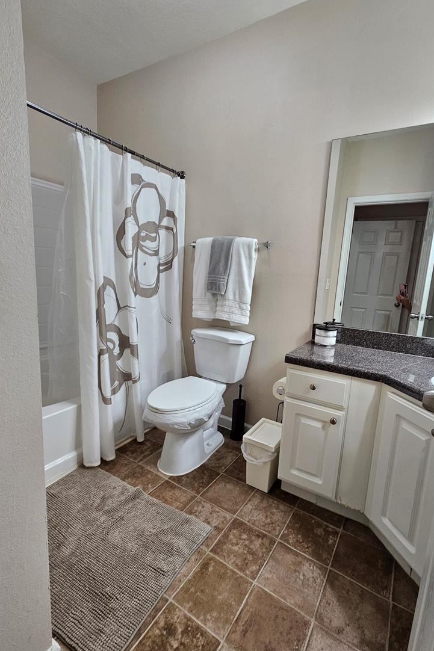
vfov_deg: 100.4
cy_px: 326
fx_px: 271
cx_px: 231
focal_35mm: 15
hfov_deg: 77.2
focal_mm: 2.2
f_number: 2.2
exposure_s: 1/60
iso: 160
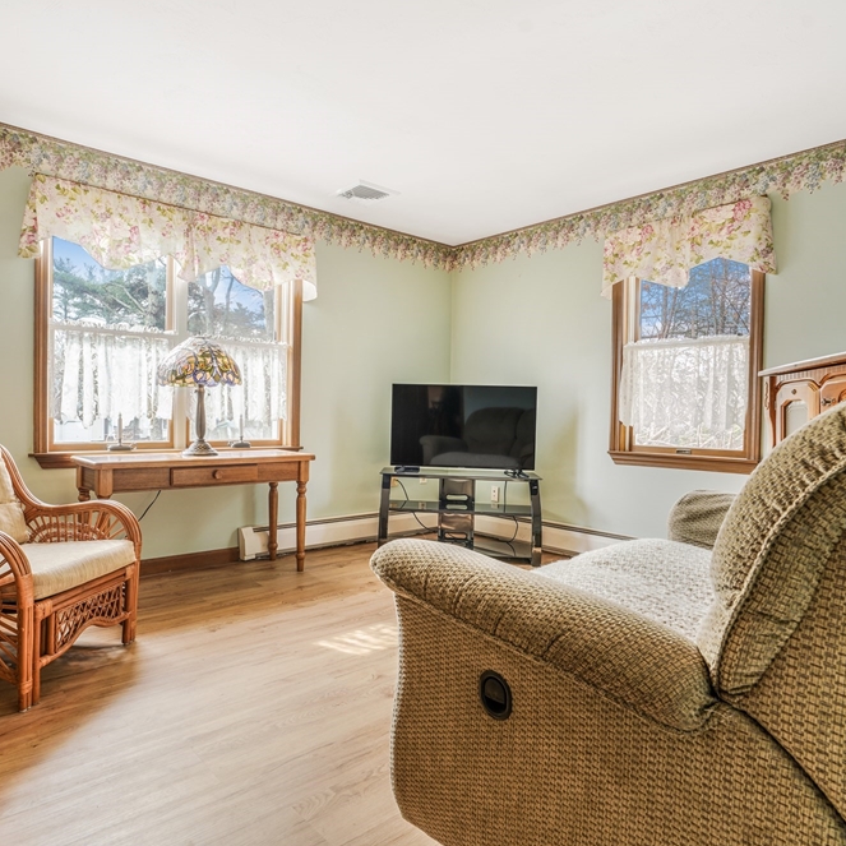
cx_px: 357
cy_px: 424
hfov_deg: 71.7
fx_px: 581
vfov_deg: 72.1
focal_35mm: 21
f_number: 8
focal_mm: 16
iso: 100
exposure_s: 1/8
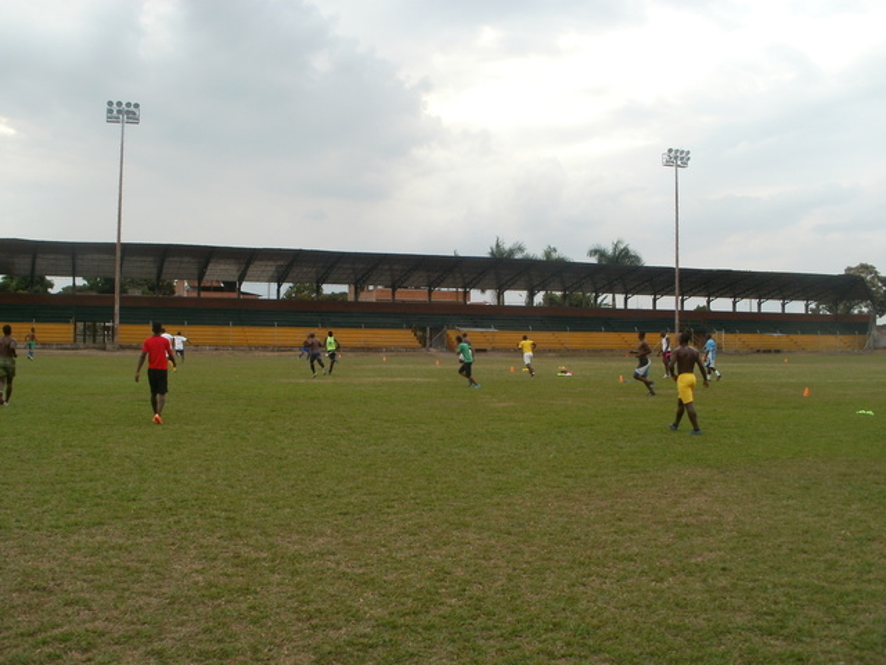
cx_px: 443
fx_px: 921
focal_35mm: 36
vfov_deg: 39.7
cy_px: 332
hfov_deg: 51.4
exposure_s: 1/80
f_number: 5.6
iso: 100
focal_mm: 6.3
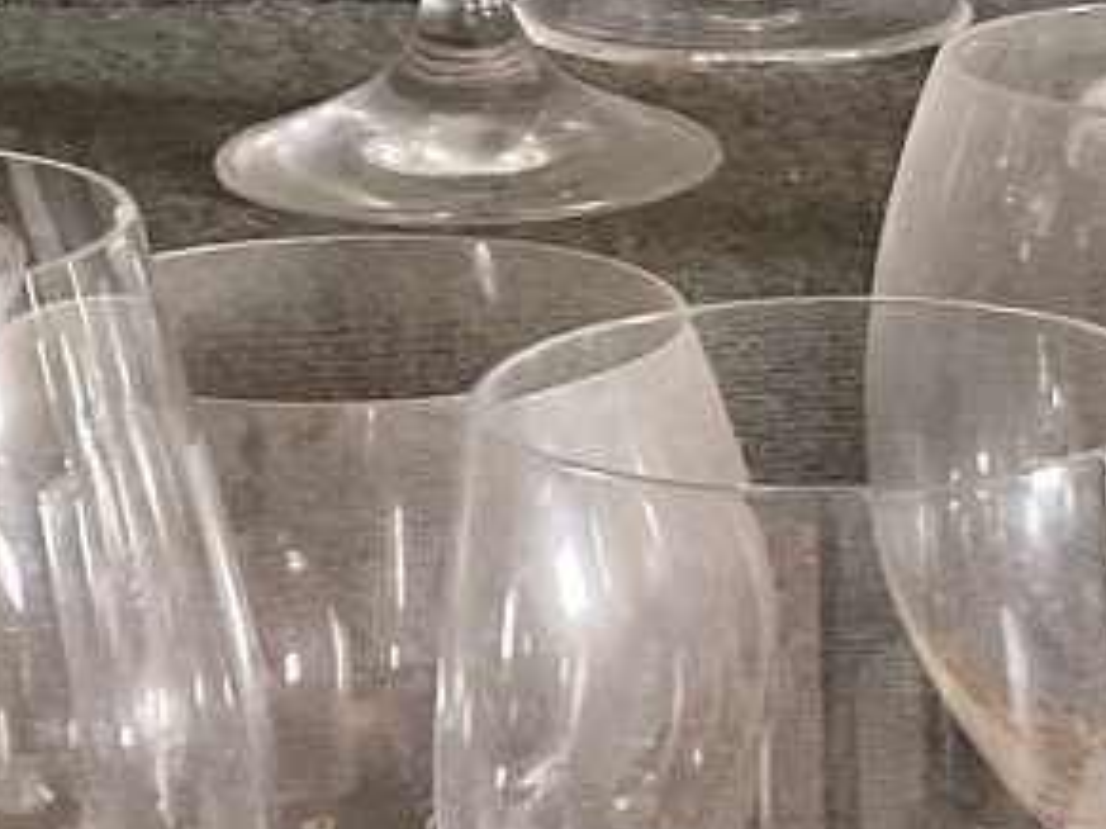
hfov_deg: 12.5
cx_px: 1572
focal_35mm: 151
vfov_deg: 9.8
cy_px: 413
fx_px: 4823
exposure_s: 1/60
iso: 200
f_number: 1.8
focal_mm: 3
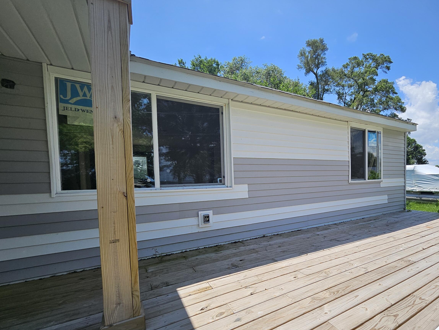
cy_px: 192
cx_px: 278
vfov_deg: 74.2
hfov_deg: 89.0
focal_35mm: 17
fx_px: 216
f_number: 2.2
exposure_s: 1/1225
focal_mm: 1.7
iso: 32
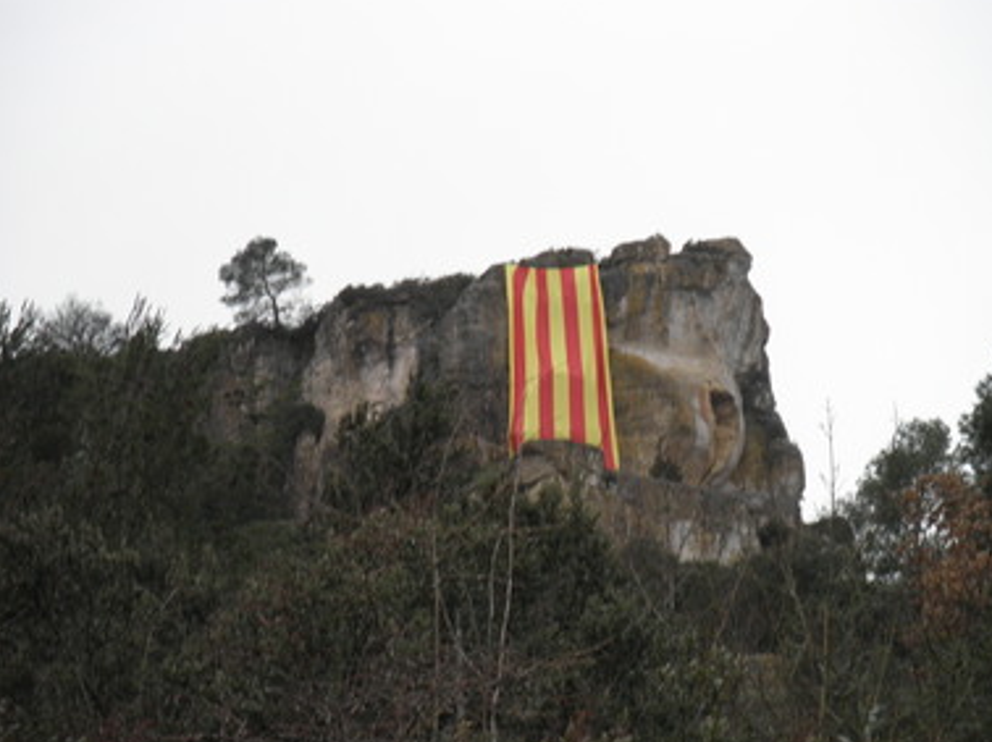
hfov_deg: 15.5
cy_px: 375
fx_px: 3637
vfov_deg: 11.7
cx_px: 499
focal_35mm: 127
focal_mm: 21.5
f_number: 5.8
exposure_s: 1/125
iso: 64
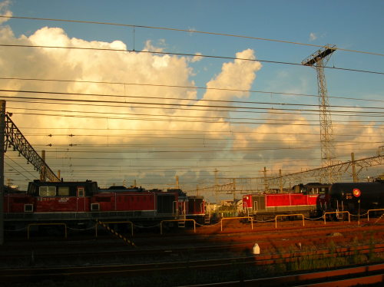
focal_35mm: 35
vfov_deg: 40.6
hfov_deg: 52.7
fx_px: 388
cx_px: 192
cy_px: 144
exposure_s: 1/196
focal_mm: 5.8
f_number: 5.6
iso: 50
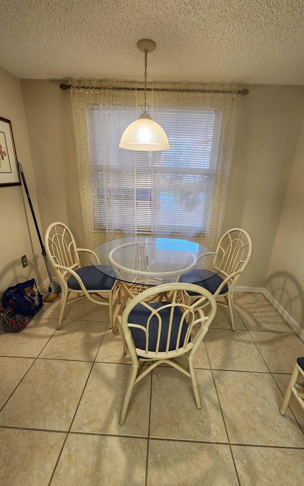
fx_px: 186
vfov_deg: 105.3
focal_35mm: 14
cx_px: 152
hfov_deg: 78.6
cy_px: 242
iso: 160
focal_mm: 2.2
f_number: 2.2
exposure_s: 1/60
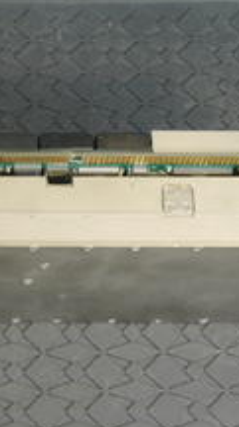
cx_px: -49
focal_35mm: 97
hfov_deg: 12.2
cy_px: 275
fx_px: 1096
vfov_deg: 22.0
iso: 400
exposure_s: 1.6
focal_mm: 24
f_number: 18
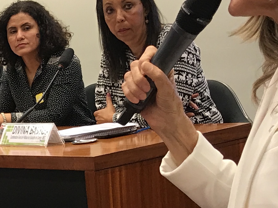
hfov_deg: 14.9
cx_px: -108
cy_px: 254
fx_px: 1004
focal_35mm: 125
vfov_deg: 11.6
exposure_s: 1/40
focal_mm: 3.99
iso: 25
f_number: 1.8
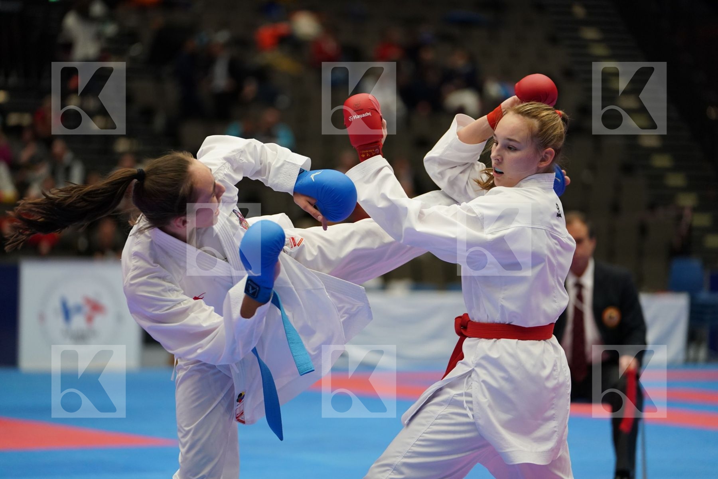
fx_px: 2792
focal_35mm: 140
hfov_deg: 14.7
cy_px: 240
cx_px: 359
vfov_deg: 9.8
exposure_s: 1/1000
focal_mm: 140
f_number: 2.8
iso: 2000
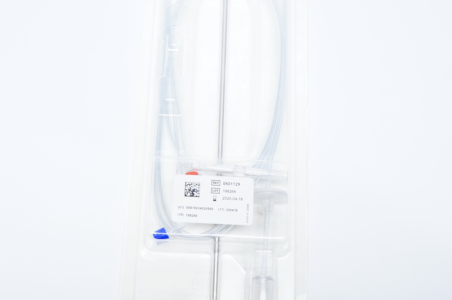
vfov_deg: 24.9
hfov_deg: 36.9
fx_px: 677
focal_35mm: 54
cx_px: 202
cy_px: 107
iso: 800
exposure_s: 1/30
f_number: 7.1
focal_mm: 20
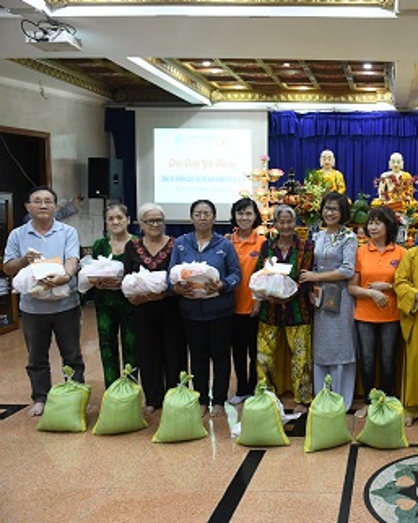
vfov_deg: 51.6
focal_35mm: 35
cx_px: 405
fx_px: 542
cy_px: 264
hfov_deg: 38.1
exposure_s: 1/80
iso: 5000
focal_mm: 24
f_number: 4
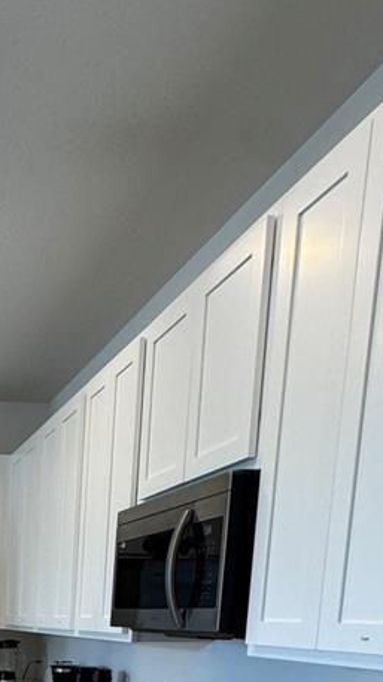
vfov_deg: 41.2
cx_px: -119
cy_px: 737
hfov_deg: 25.4
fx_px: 724
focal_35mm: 40
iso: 160
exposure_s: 1/120
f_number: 2.2
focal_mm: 2.22
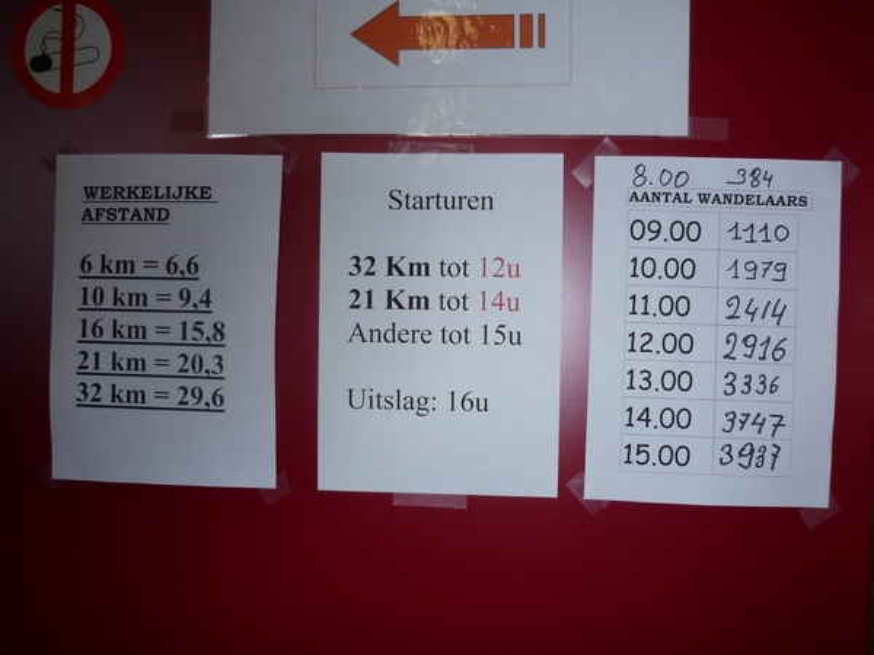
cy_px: 328
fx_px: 833
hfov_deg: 55.4
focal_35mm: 33
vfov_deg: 42.9
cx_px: 437
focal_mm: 5.5
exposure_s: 1/30
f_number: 2.8
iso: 100
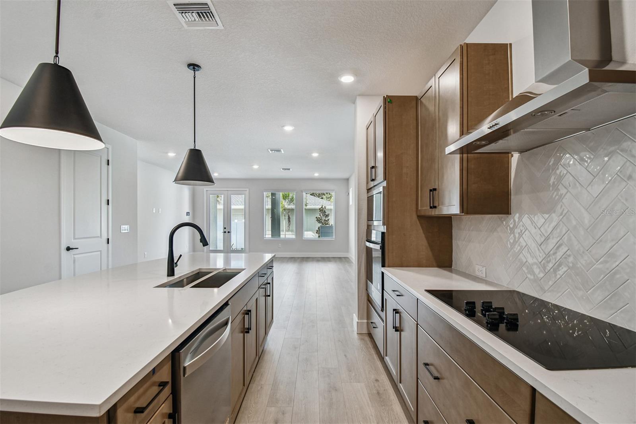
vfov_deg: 77.3
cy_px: 212
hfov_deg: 100.4
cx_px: 318
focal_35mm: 15
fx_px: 265
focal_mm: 10
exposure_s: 1/13
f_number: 7.1
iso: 100
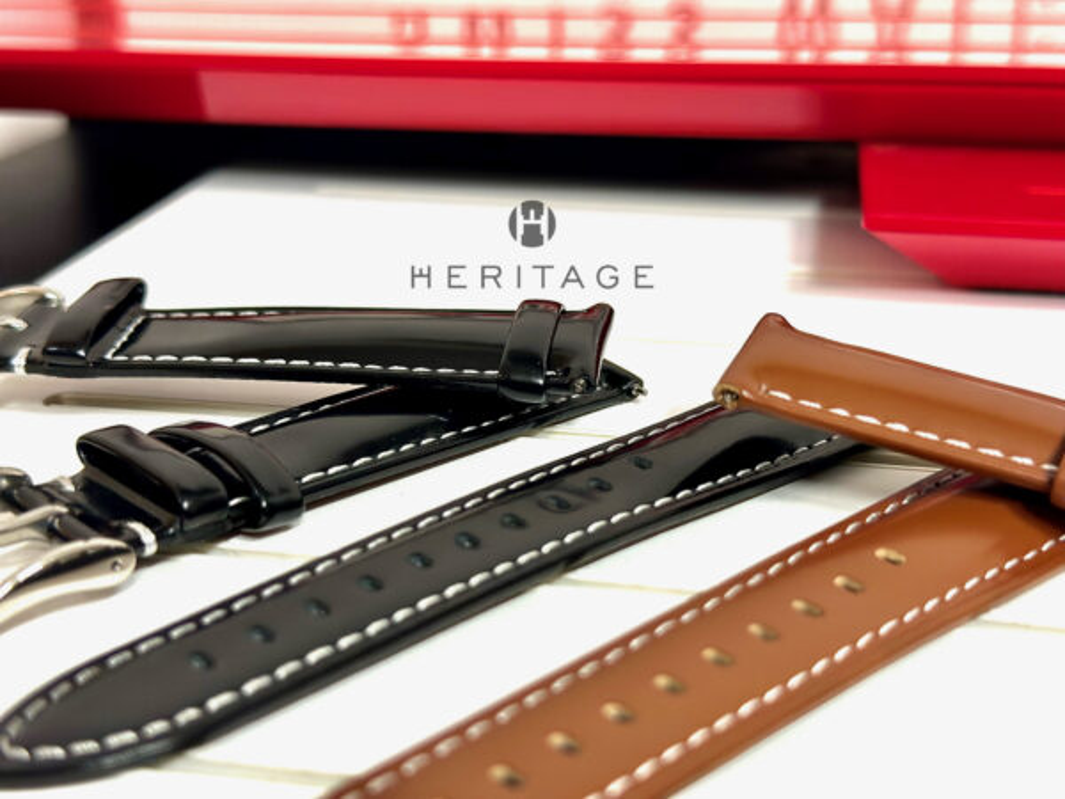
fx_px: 1477
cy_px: 400
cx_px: 532
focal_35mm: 48
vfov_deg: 30.3
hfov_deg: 39.7
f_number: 1.8
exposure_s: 1/60
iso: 160
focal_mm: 6.9
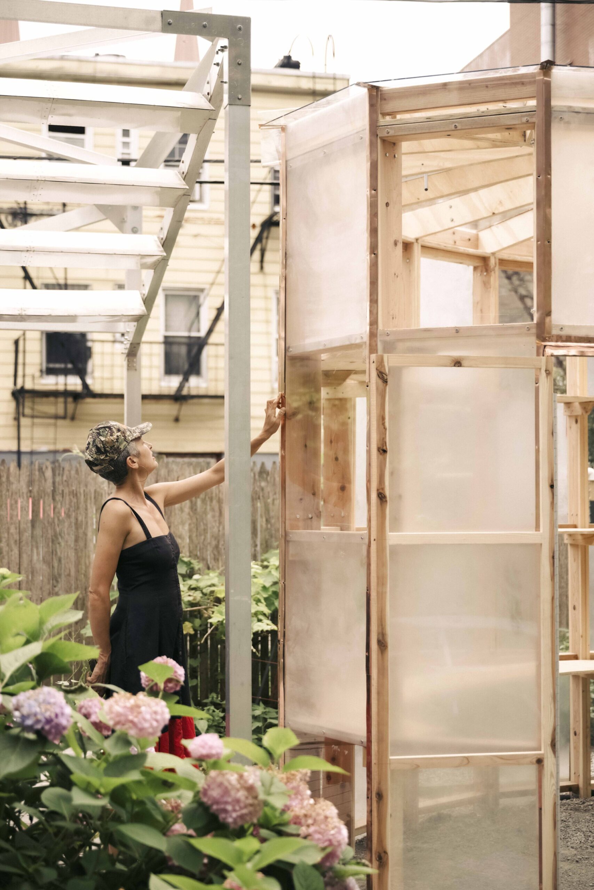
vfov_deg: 35.6
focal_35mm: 56
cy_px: 445
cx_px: 297
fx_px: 1386
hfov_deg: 24.2
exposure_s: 1/2500
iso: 320
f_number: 2.8
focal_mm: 56
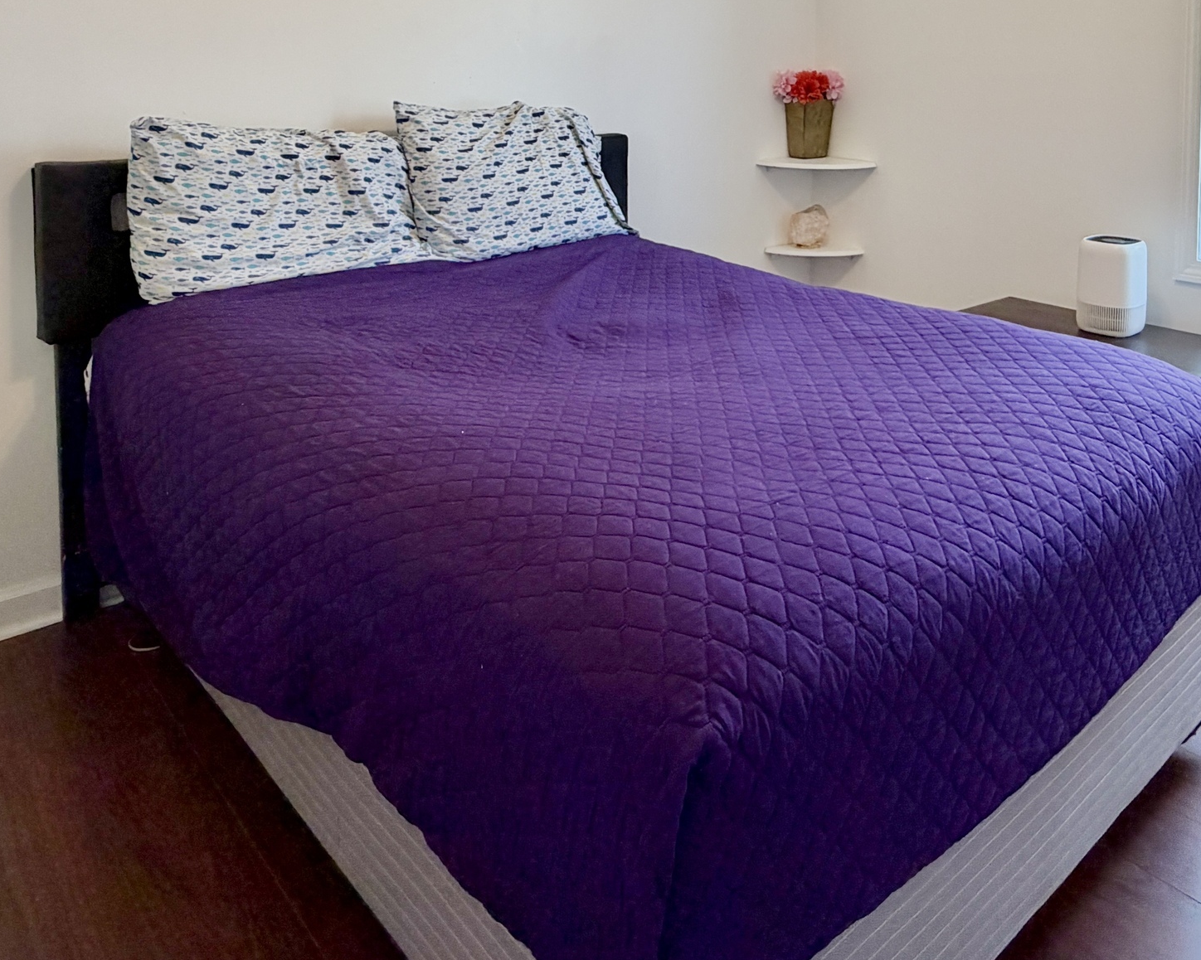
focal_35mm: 29
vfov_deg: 45.8
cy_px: 117
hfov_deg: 59.2
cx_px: 790
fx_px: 1031
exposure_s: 1/120
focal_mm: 2.22
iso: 125
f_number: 2.2
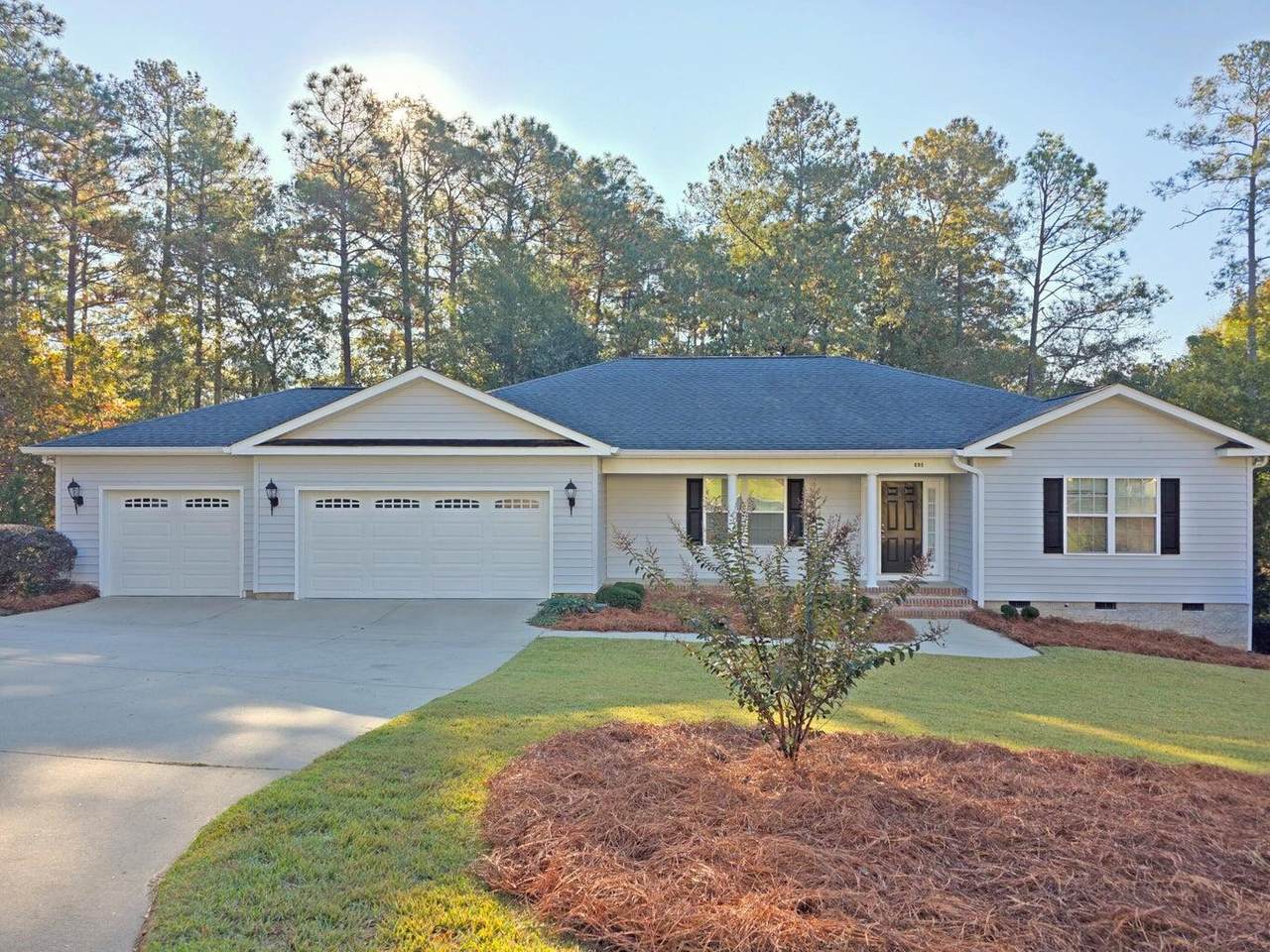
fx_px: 844
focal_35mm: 23
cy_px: 476
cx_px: 635
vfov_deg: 58.9
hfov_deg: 73.9
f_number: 1.7
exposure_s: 1/1380
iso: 80
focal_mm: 6.3
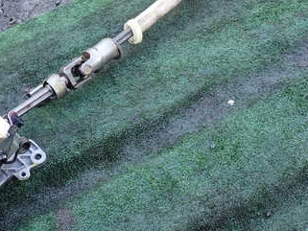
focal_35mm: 56
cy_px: 109
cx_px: 31
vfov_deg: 26.1
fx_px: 498
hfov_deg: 32.6
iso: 100
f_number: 3.2
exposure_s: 1/100
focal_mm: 5.4
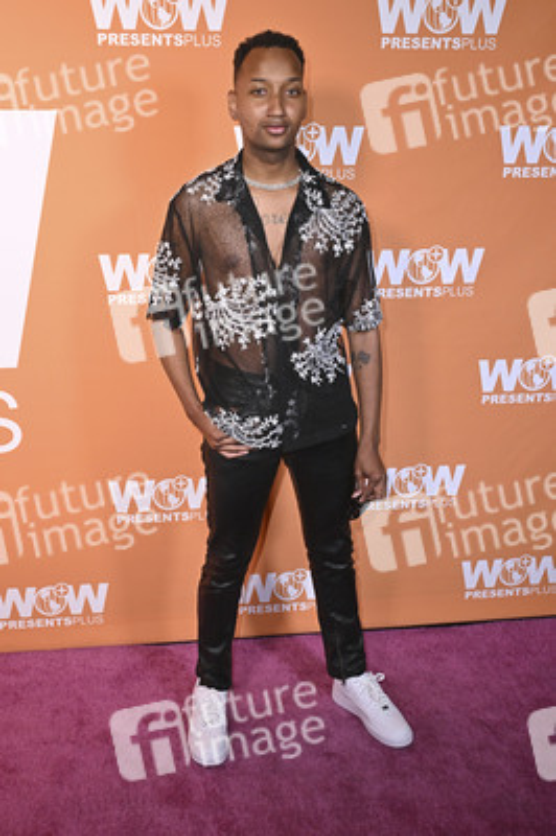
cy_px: 418
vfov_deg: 58.8
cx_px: 278
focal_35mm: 32
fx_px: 743
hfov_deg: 41.0
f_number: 7.1
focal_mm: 32
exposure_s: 1/200
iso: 1600
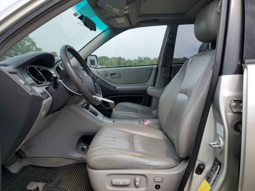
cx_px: 128
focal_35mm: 26
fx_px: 192
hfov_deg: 67.3
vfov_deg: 53.1
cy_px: 96
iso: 50
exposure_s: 1/2500
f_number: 1.5
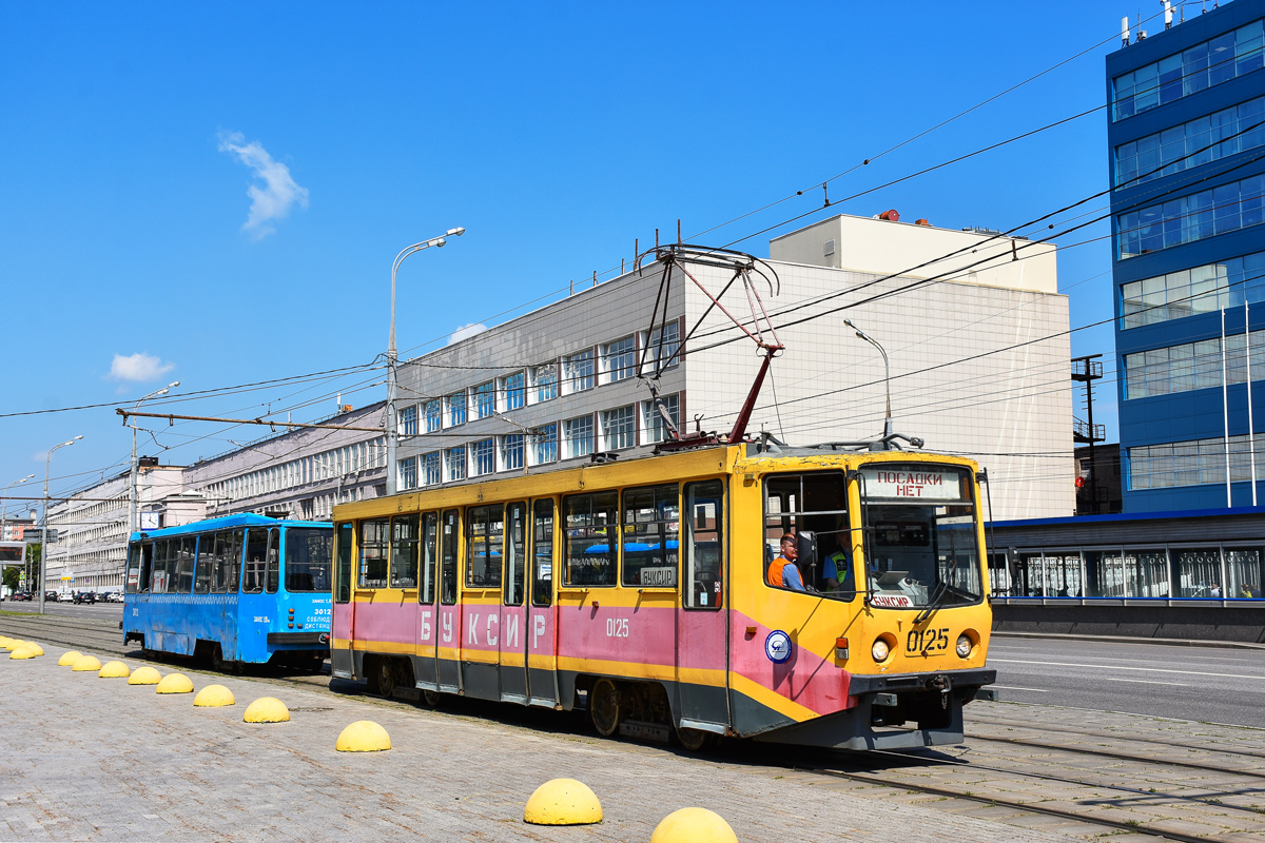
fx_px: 1423
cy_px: 422
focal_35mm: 40
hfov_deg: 47.9
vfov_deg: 33.0
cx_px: 632
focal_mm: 27
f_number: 8
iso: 125
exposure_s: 1/500
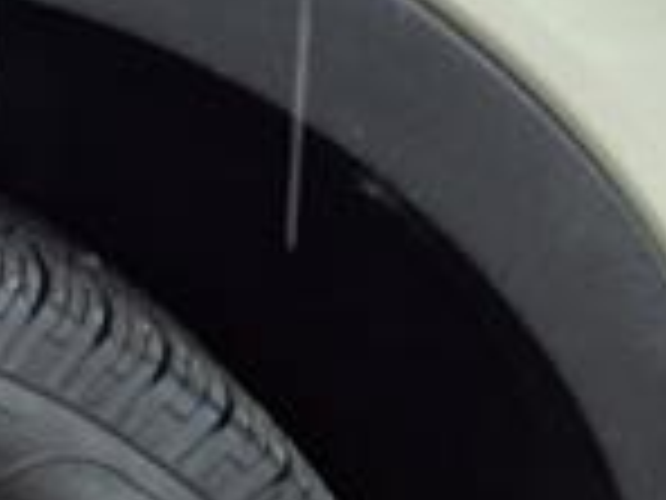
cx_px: -387
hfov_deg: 15.3
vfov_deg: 11.7
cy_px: 901
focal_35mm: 117
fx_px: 2251
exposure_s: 1/303
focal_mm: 3.58
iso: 40
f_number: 1.9
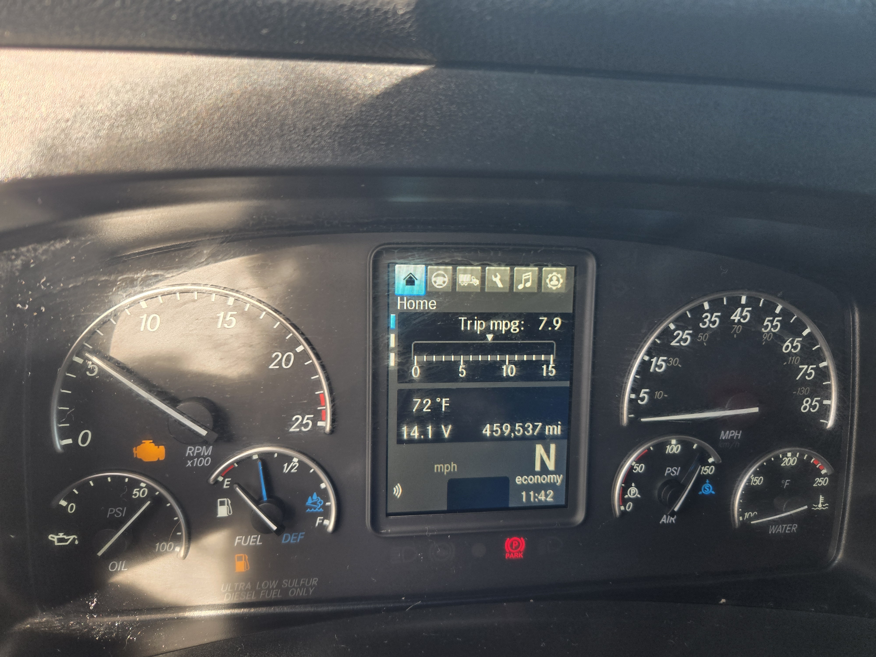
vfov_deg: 58.9
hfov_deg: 73.9
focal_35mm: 23
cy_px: 328
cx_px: 438
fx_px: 582
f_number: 1.8
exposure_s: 1/180
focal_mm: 5.4
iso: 80
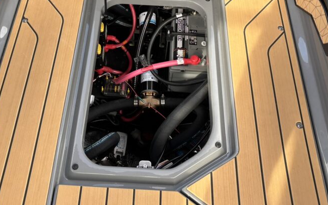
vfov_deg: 28.1
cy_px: 44
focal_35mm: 45
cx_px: 143
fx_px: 402
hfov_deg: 44.3
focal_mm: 5.96
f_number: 1.6
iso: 40
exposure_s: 1/142
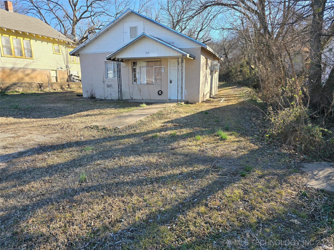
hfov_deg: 73.9
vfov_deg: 58.9
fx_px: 222
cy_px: 125
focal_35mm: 23
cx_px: 167
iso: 12
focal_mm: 6.3
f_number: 1.7
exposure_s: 1/291
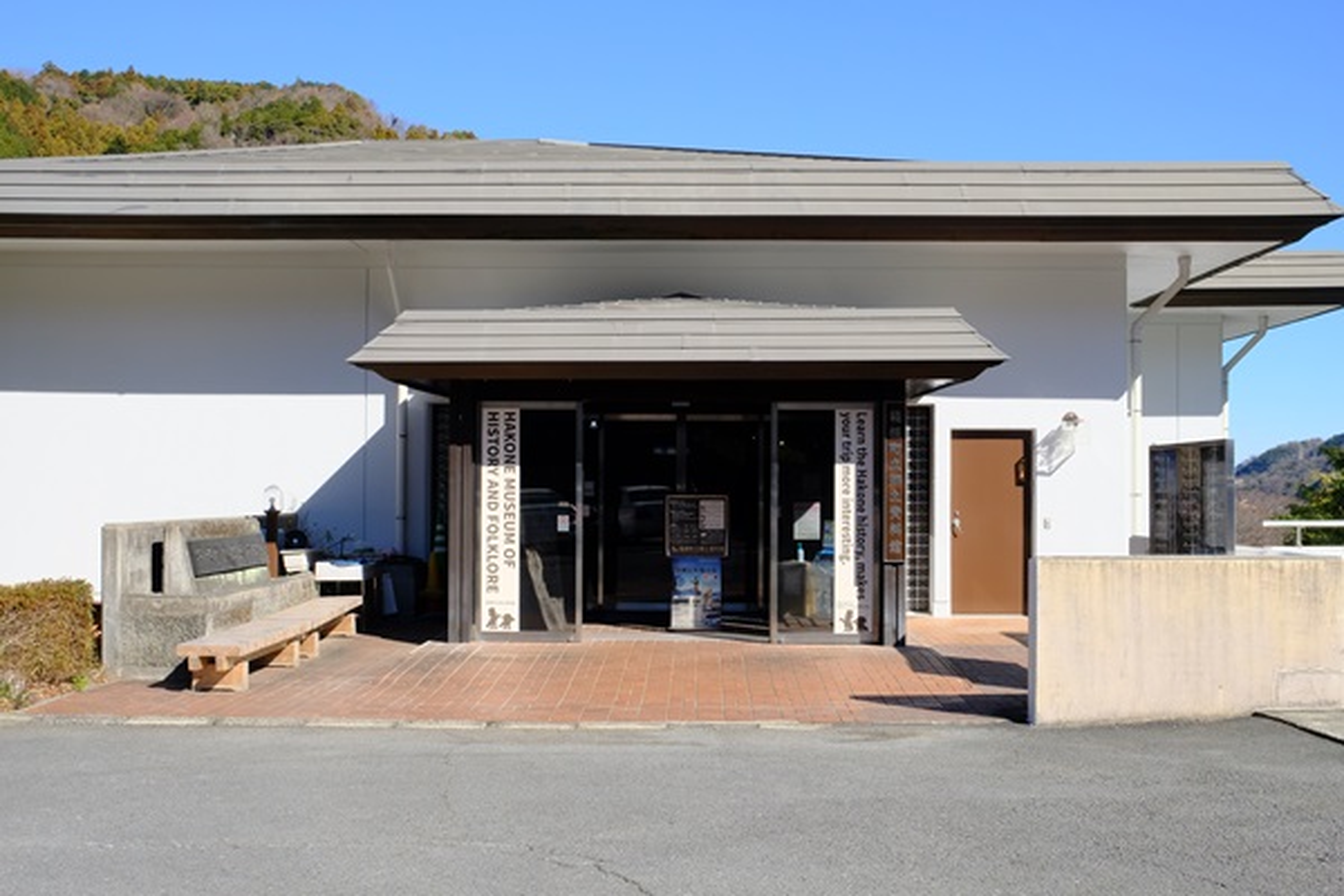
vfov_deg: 35.1
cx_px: 672
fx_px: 1419
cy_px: 448
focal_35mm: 38
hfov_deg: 50.7
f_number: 9
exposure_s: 1/640
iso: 800
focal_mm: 25.4
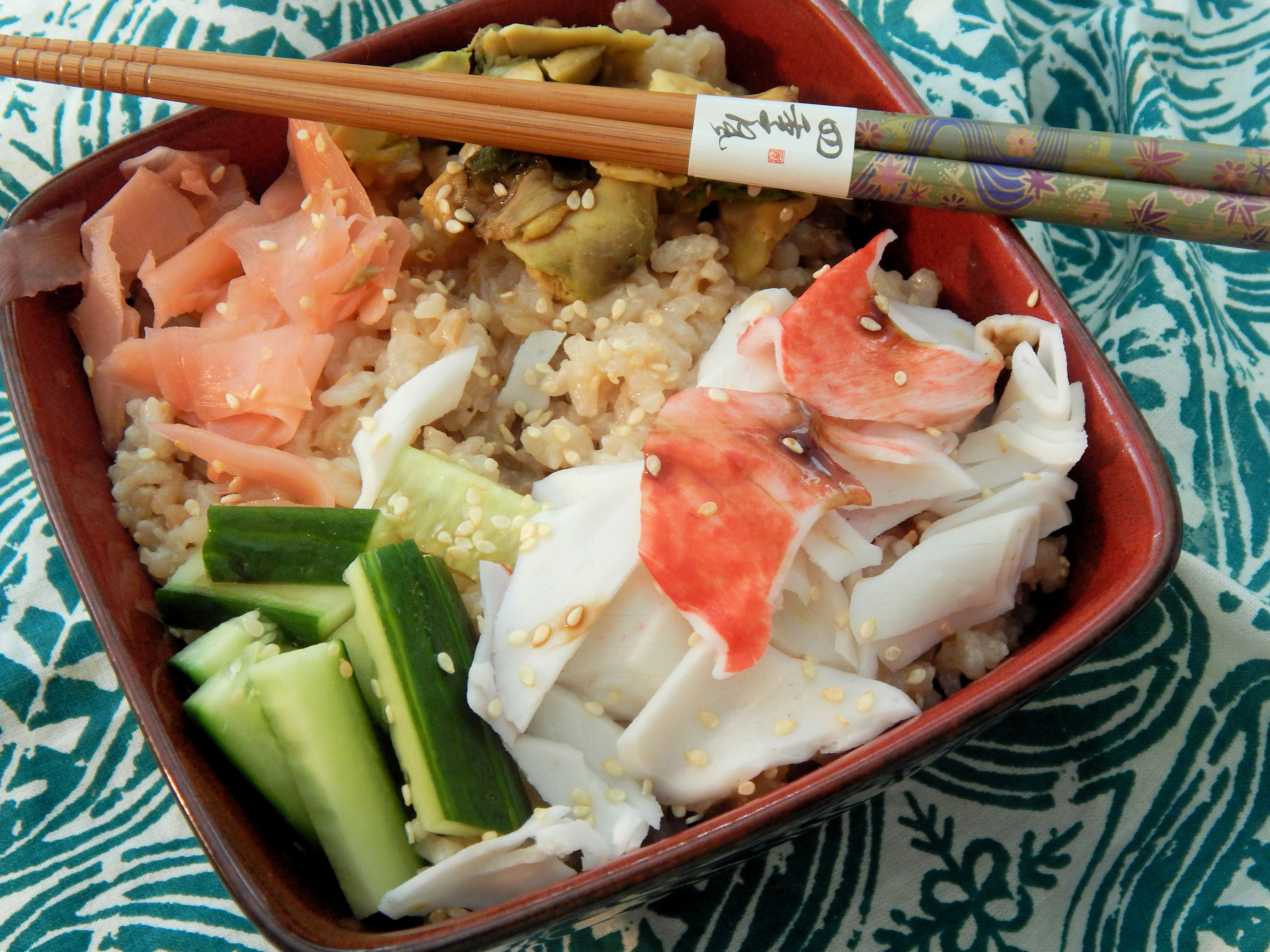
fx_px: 2018
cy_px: 476
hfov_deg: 34.9
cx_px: 635
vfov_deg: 26.6
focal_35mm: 55
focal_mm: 9.7
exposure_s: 1/30
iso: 220
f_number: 3.8
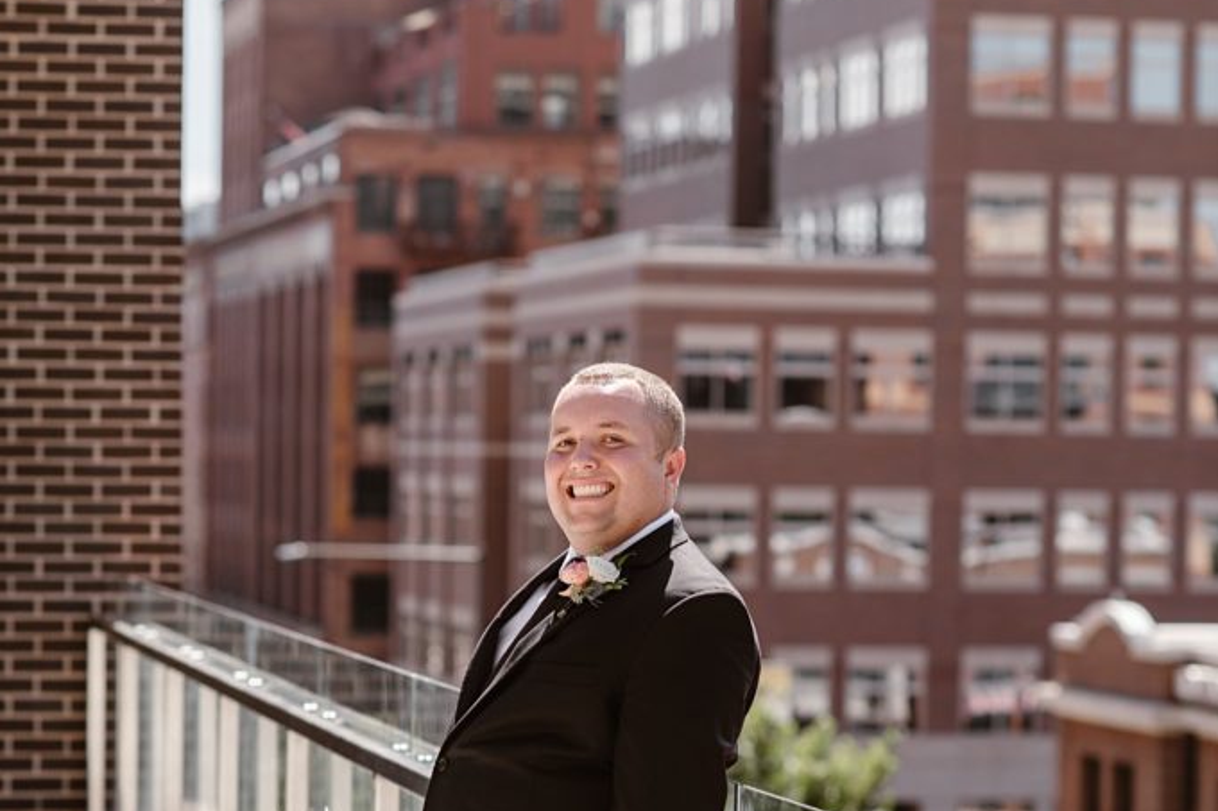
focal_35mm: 128
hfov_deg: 16.0
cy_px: 689
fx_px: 4329
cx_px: 609
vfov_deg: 10.7
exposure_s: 1/1250
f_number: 3.2
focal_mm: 85
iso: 200
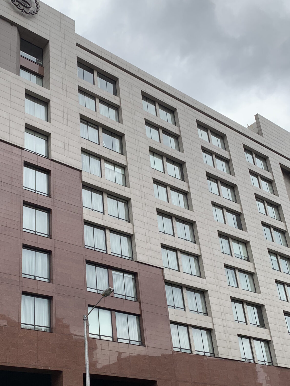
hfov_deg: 33.7
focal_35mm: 42
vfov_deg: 44.2
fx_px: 469
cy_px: 257
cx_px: 76
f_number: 1.8
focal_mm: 4.25
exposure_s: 1/1220
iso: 25
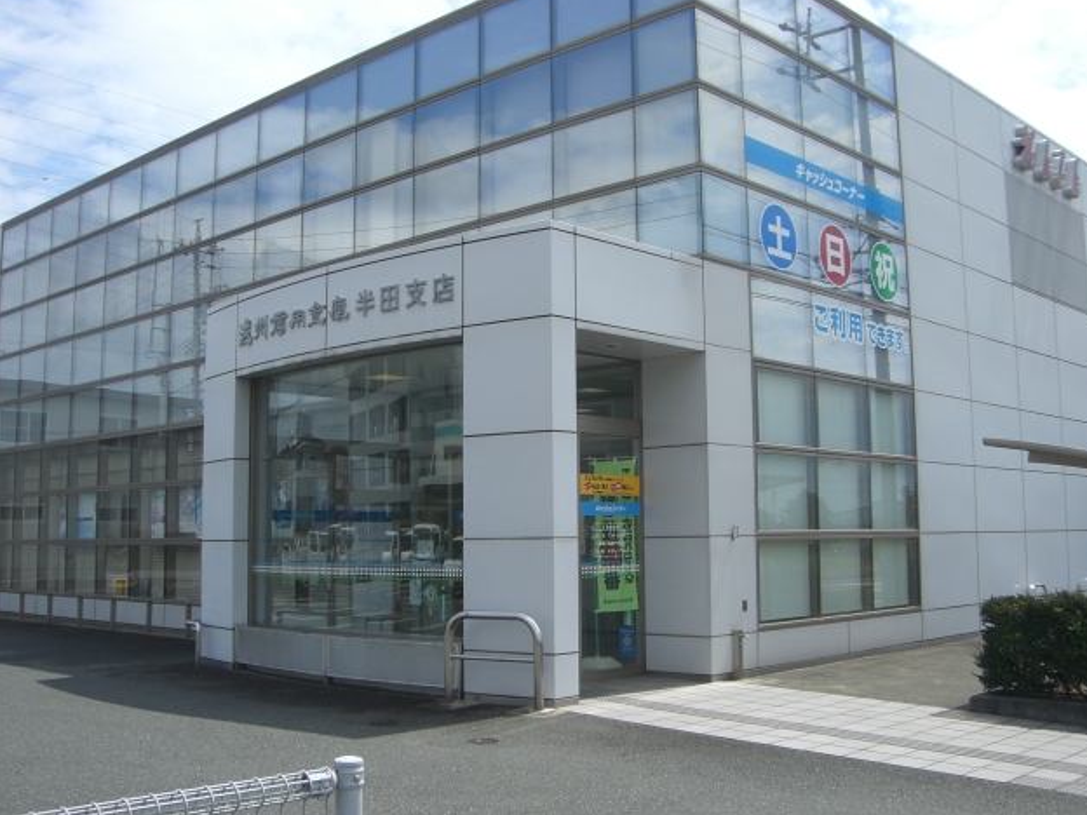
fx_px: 1225
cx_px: 556
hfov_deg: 47.9
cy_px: 399
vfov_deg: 36.8
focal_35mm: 39
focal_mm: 6.2
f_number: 4.3
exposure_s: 1/800
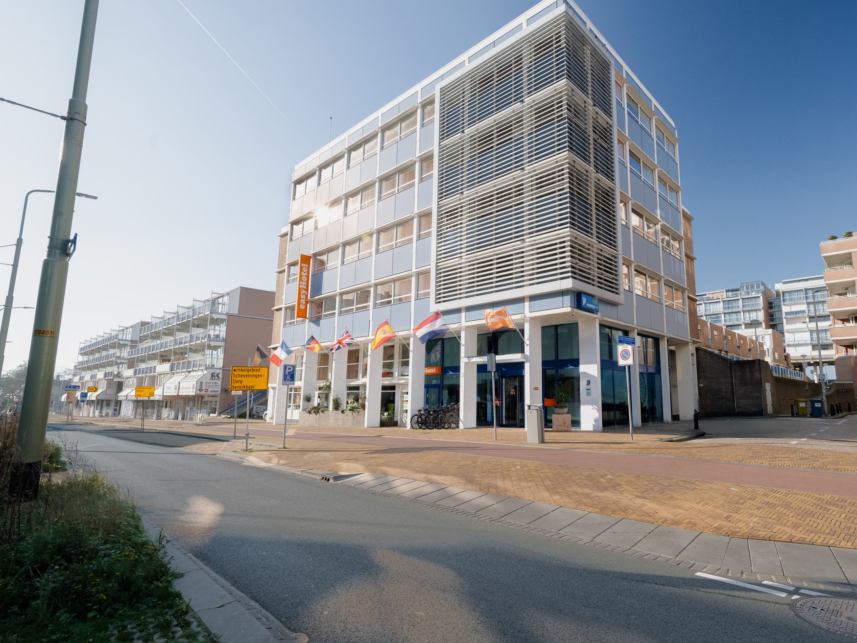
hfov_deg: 85.2
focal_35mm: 19
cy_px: 322
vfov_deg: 69.9
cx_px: 500
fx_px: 460
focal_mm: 16.5
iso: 800
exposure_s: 1/160
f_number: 10
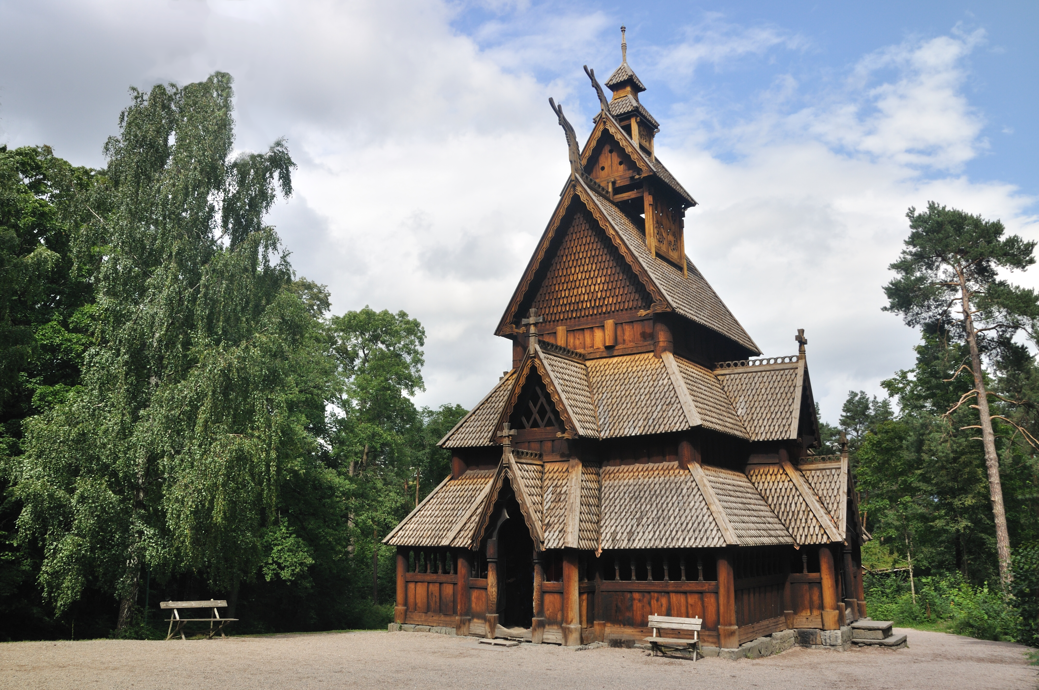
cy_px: 345
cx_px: 520
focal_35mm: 27
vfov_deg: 47.8
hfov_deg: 67.4
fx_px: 778
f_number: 10
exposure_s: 1/200
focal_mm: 18
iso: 250
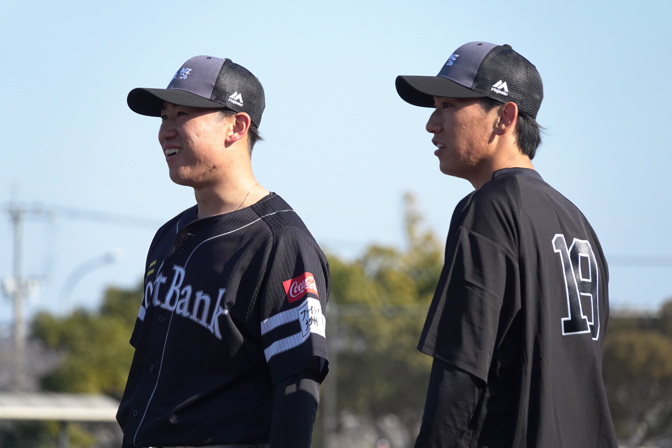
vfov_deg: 3.7
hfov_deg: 5.6
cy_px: 224
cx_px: 336
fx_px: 6925
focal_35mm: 371
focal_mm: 135.89
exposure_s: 1/2500
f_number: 4
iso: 500
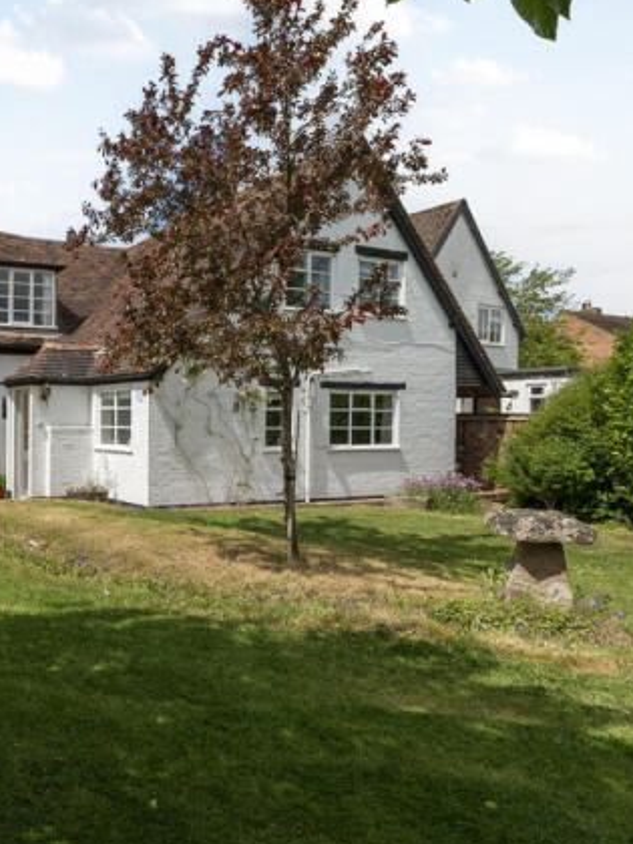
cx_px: -3
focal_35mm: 27
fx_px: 658
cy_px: 427
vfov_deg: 65.3
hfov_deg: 43.8
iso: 400
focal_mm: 12
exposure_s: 1/1250
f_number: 8
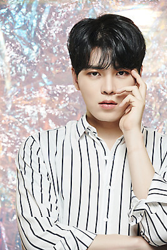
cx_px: 84
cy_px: 125
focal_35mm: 135
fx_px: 938
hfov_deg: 10.2
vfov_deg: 15.2
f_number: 5.6
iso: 64
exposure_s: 1/125
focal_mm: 135
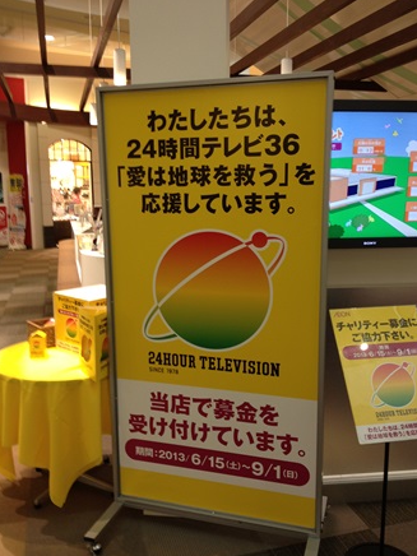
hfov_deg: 39.7
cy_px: 281
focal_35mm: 36
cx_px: 209
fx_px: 578
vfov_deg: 51.4
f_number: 2.4
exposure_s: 1/20
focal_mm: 4.28
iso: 100
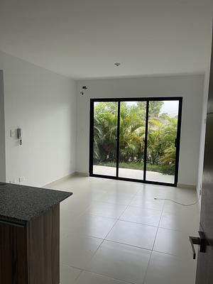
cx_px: 106
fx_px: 205
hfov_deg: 54.9
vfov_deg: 69.4
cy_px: 142
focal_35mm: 25
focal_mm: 5.1
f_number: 1.6
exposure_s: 1/548
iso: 32
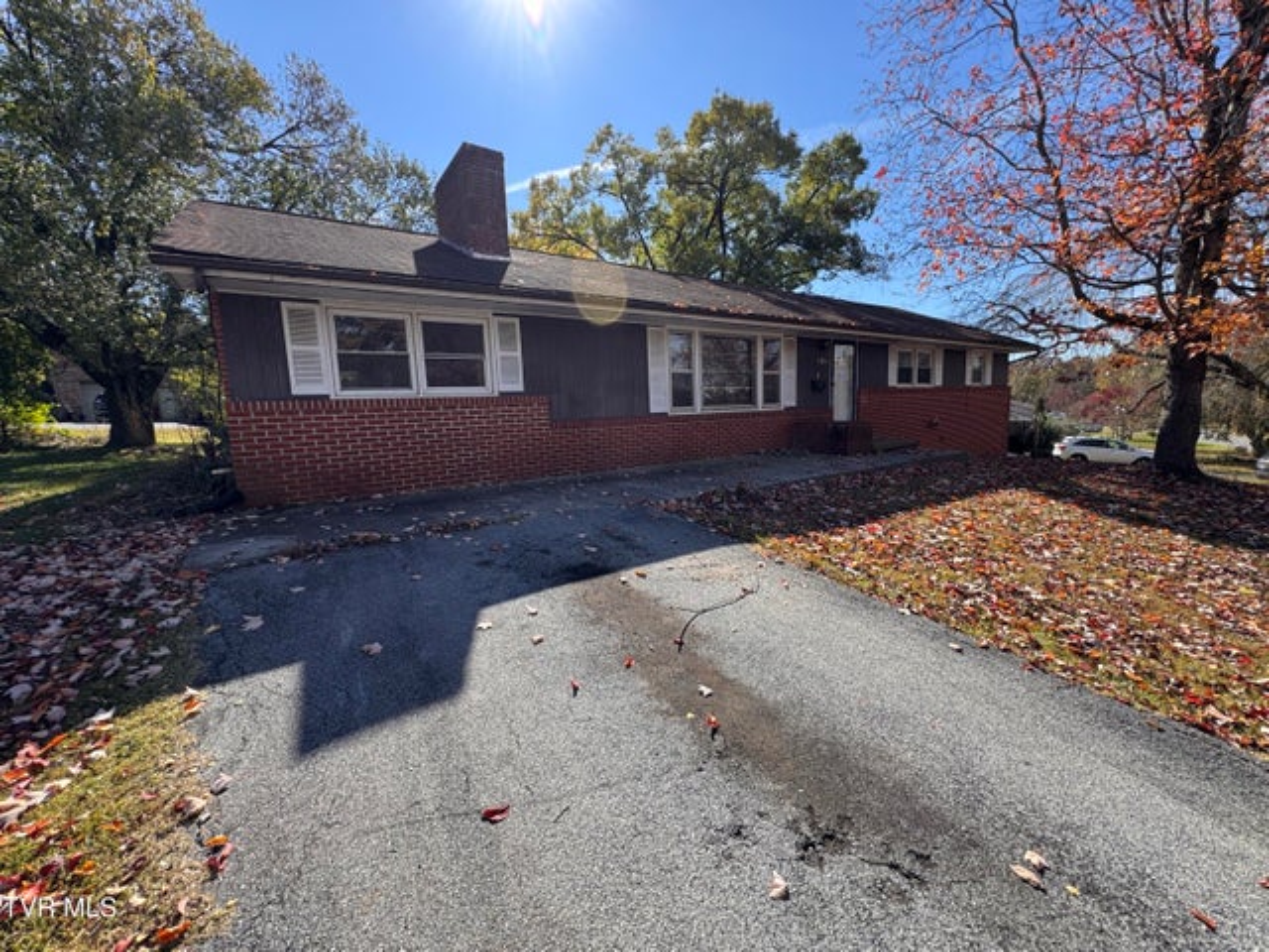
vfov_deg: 85.7
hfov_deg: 102.1
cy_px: 476
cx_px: 634
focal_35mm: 14
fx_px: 513
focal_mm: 2.22
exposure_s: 1/713
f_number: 2.2
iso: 40
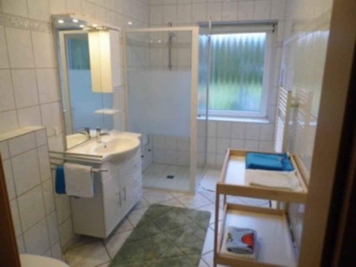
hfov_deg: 69.4
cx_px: 178
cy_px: 134
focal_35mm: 25
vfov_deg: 54.9
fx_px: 257
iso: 200
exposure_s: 1/30
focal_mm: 4.5
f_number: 3.1
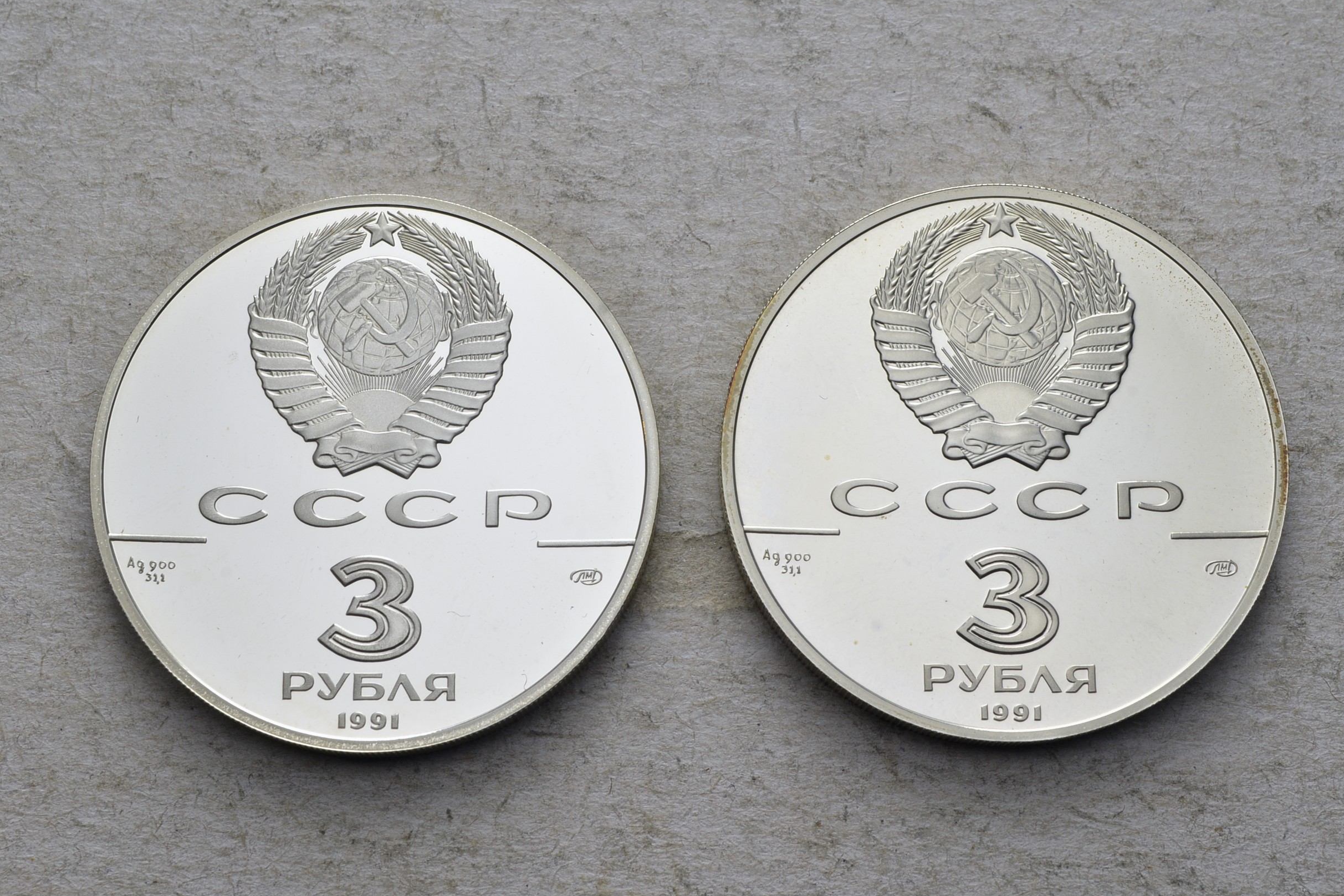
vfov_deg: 18.7
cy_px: 448
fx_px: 2725
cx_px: 682
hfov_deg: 27.7
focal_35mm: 73
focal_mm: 48
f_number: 14
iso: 400
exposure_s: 1/250
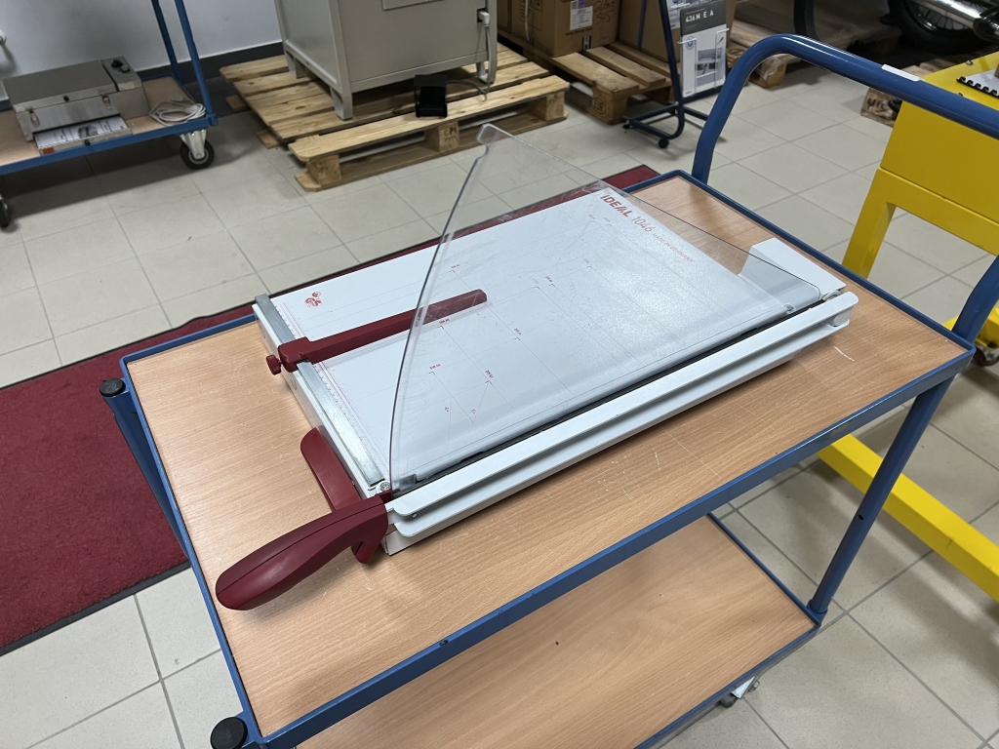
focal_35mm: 26
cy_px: 374
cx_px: 500
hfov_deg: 67.3
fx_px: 750
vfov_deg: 53.1
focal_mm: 5.7
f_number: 1.5
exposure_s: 1/50
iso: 80
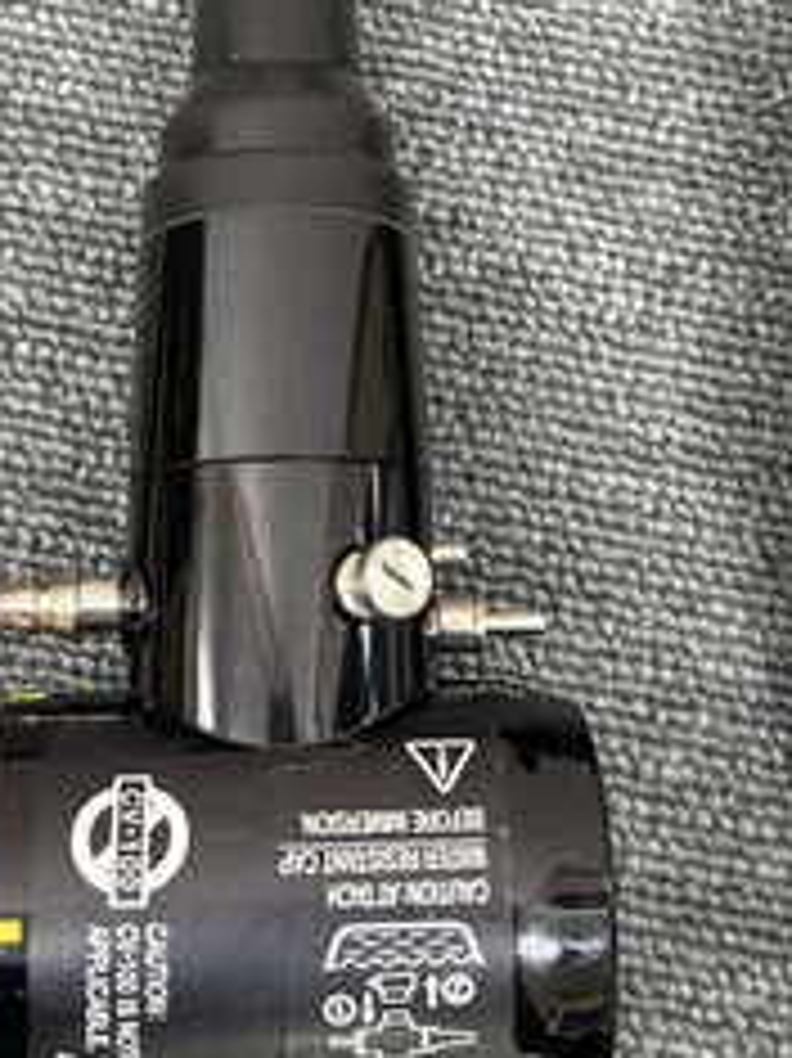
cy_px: 212
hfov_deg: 24.8
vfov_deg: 31.9
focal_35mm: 59
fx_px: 1801
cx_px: 418
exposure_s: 1/60
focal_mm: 5.96
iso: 125
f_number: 1.6
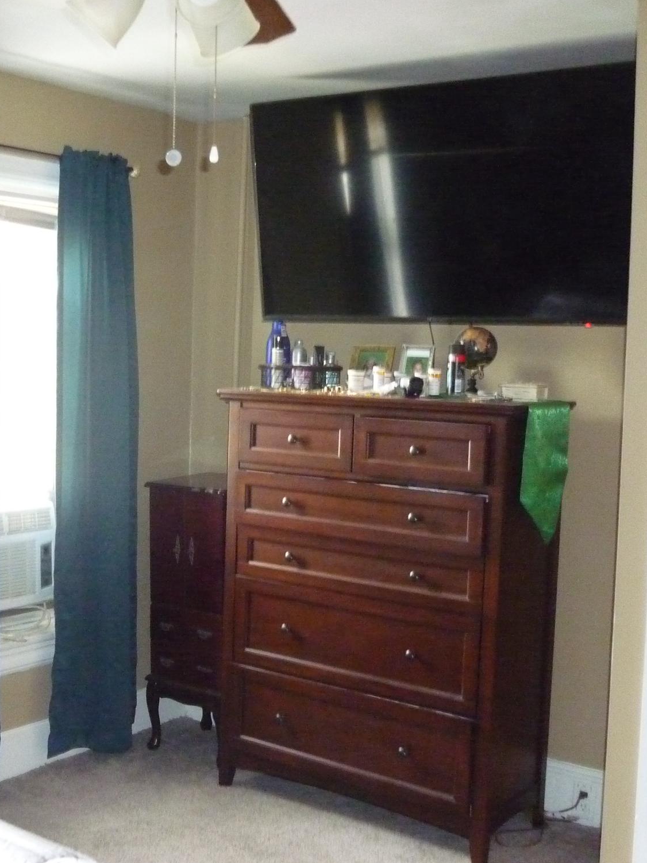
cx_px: 115
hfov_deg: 31.2
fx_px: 1122
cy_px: 430
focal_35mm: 45
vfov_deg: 42.1
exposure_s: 1/30
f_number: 2.8
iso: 1000
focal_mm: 5.5
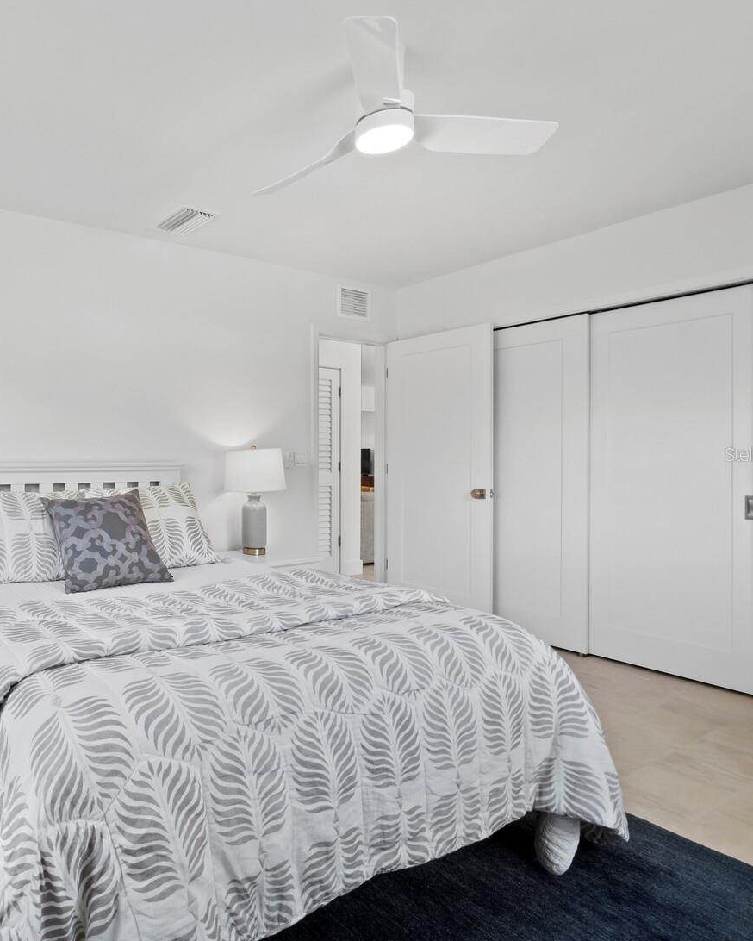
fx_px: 557
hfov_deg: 60.7
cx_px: 118
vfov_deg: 80.3
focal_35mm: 20
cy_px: 454
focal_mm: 7
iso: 400
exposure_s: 1/4
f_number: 13
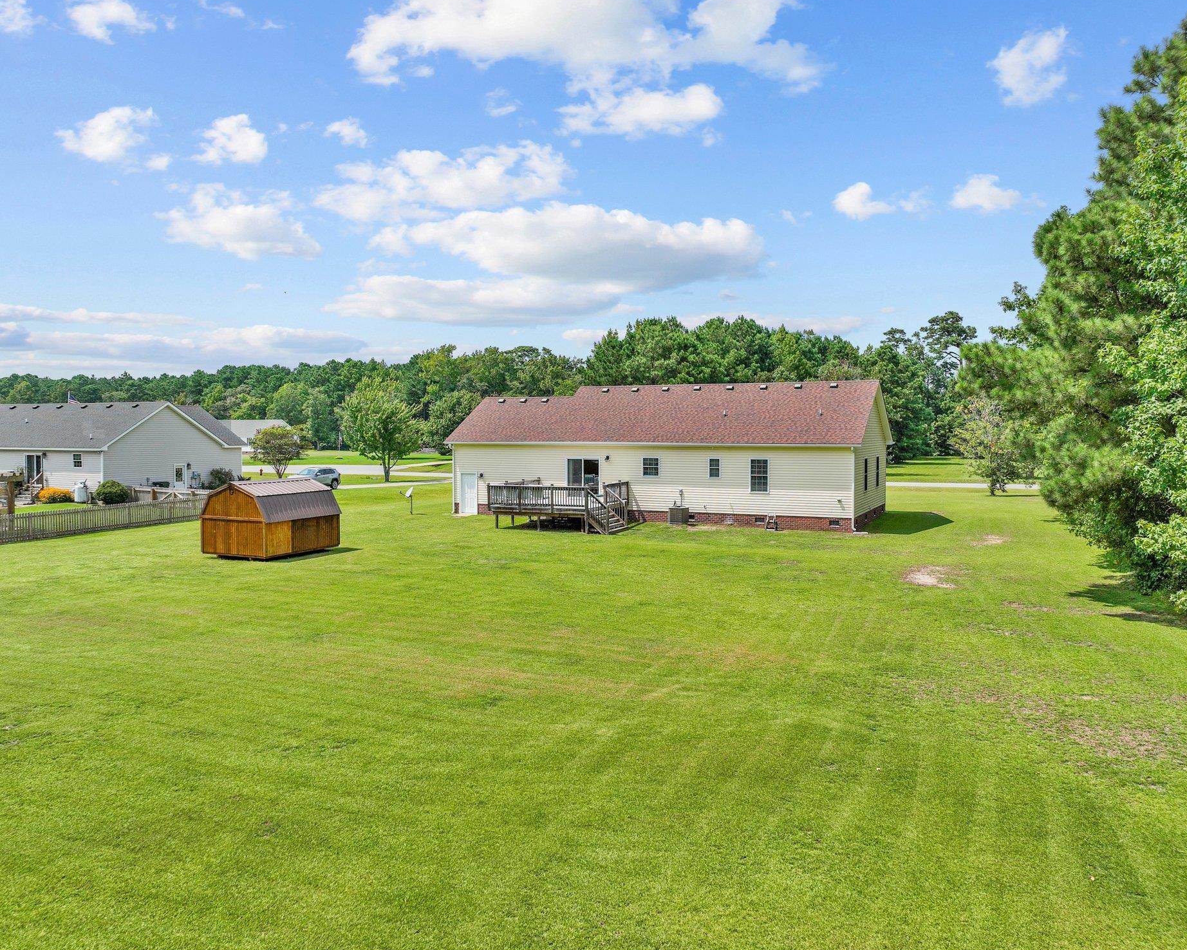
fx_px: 914
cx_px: 587
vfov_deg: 54.9
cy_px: 464
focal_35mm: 26
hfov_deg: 66.0
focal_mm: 12.29
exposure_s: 1/3200
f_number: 2.8
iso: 100
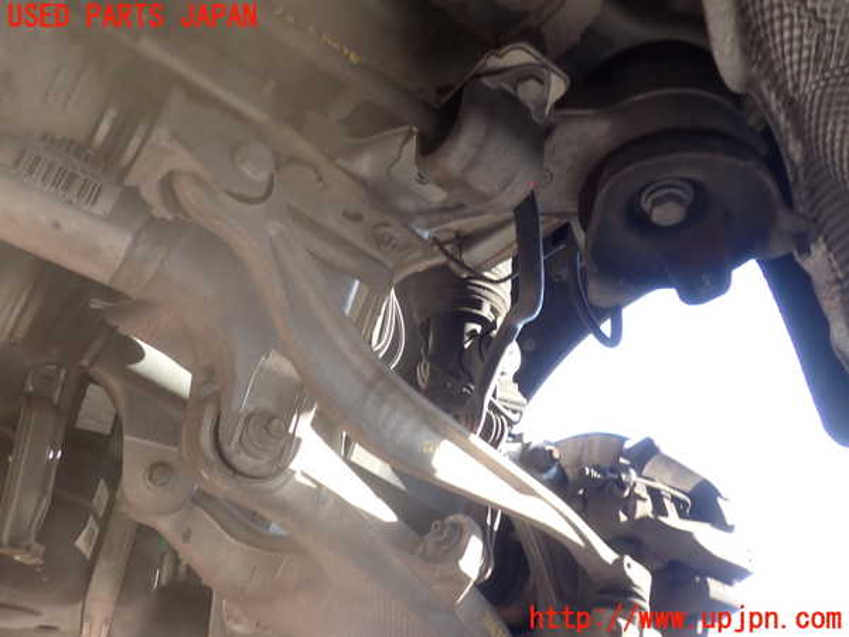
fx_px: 736
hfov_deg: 60.0
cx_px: 424
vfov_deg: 46.8
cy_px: 318
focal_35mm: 30
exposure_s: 1/100
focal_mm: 5.4
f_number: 2.3
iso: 100
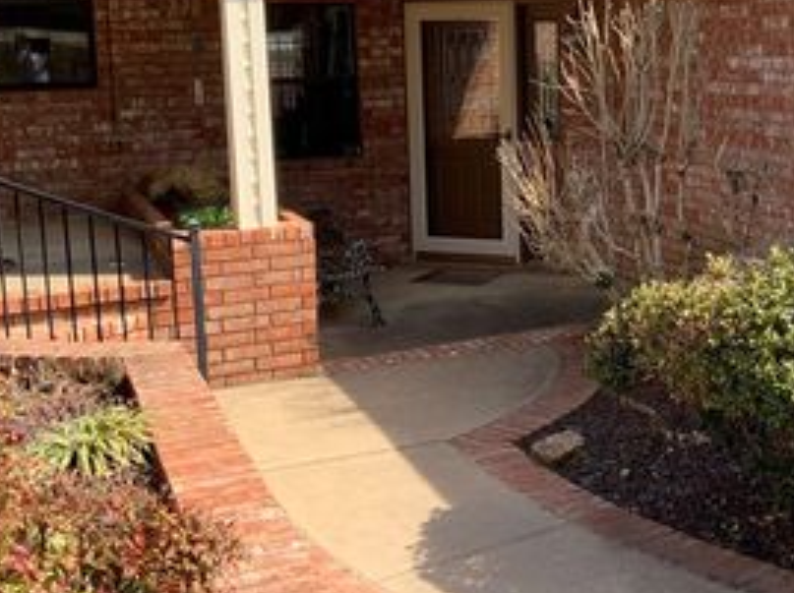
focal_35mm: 54
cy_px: 178
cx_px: 599
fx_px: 1237
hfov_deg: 34.8
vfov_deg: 26.7
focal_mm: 3
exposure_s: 1/580
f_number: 1.8
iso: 16
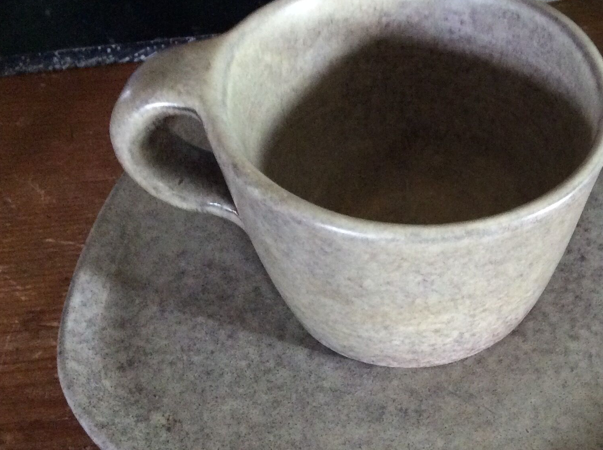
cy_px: 223
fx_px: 957
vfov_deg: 26.5
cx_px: 418
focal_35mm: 55
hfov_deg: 34.6
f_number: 2.4
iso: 320
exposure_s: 1/17
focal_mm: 3.3
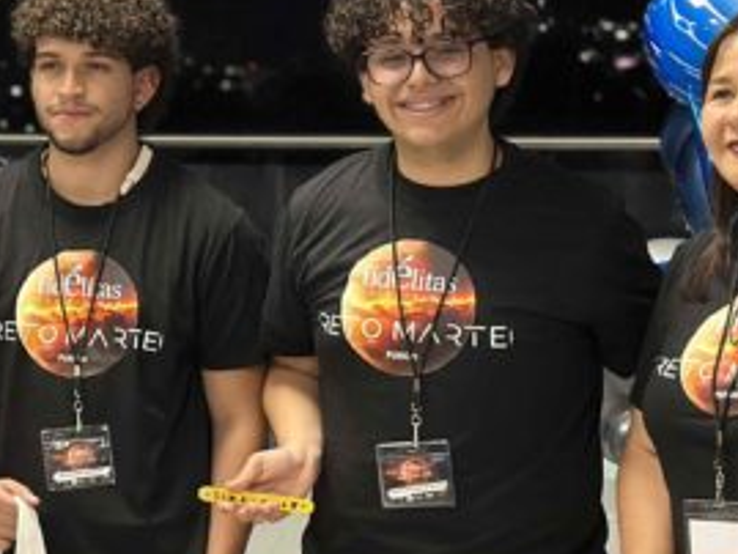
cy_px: 189
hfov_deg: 13.9
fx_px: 2922
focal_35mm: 137
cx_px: -165
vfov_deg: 10.8
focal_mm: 6.86
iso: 320
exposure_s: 1/40
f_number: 1.78
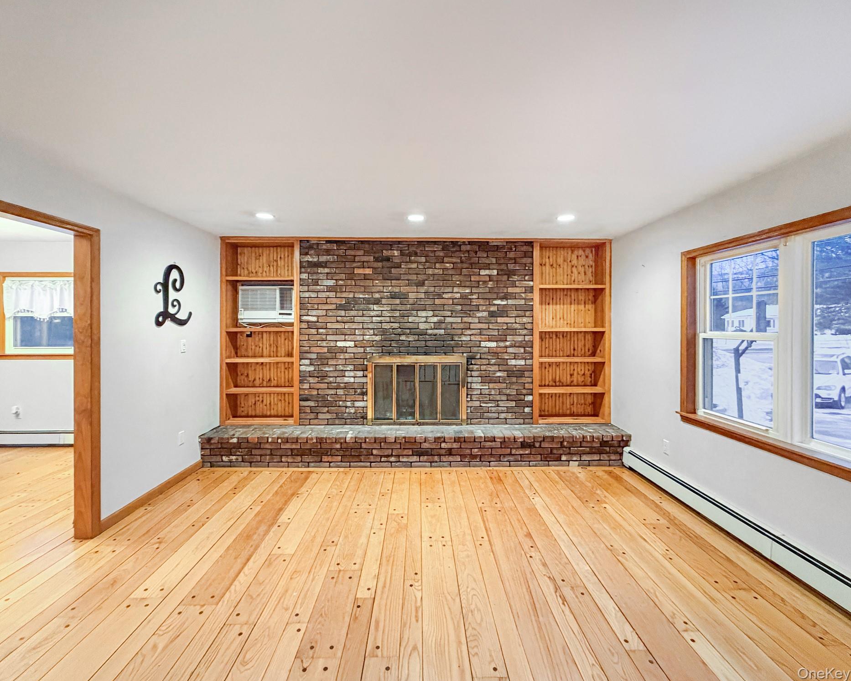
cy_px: 334
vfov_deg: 84.0
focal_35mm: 15
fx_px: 378
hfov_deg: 96.8
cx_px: 423
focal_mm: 2.22
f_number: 2.2
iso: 640
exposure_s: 1/60
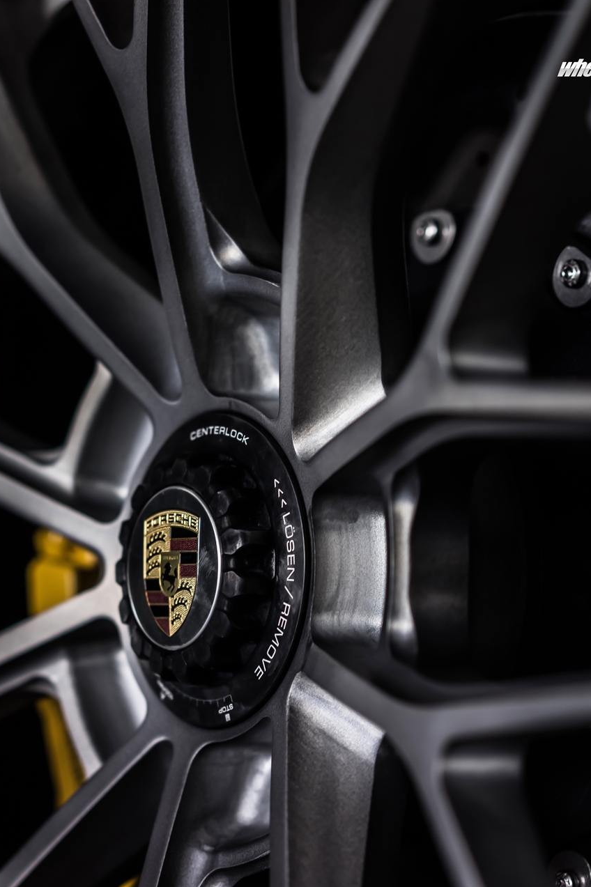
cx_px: 193
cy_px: 443
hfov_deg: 16.4
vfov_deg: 24.5
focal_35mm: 83
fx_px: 2045
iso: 100
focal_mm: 55
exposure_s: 1/60
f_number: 2.5
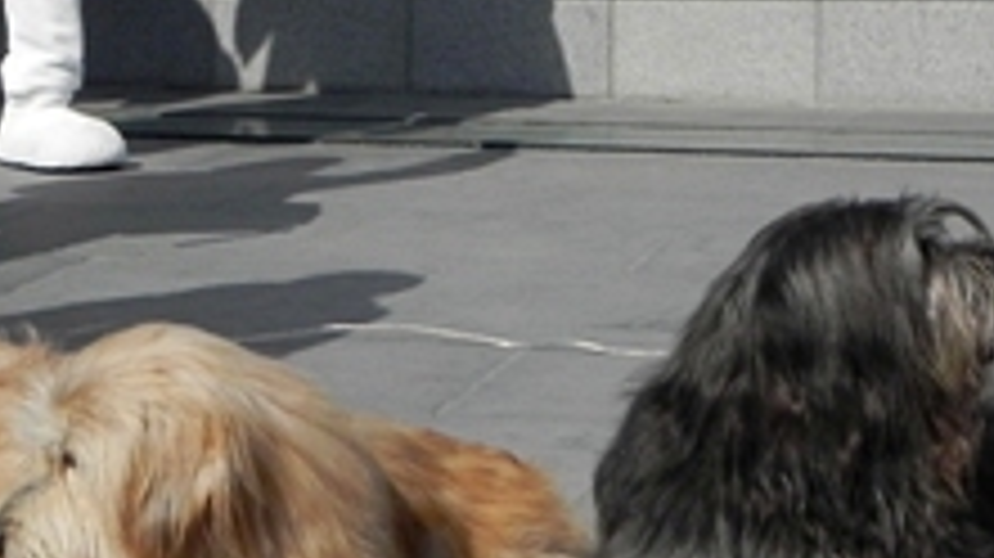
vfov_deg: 9.0
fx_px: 3530
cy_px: 110
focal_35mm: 134
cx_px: 661
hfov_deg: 16.0
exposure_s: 1/426
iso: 160
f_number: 8
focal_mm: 8.2
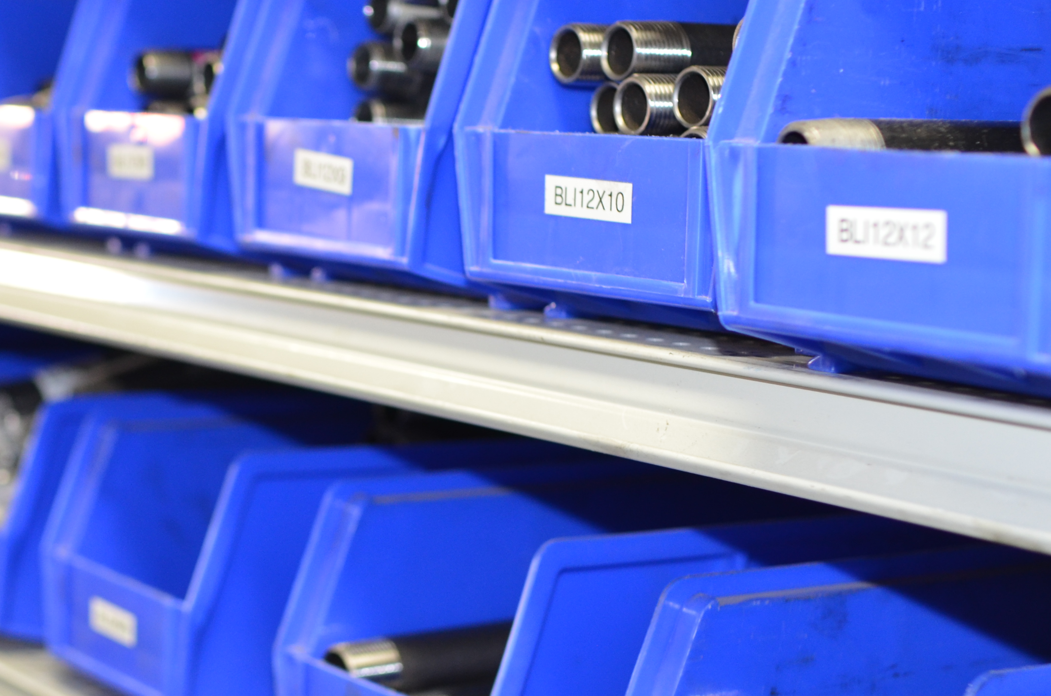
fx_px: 2272
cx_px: 225
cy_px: 466
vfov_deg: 17.4
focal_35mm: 78
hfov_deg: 25.6
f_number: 2.8
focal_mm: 30
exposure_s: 1/60
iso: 640
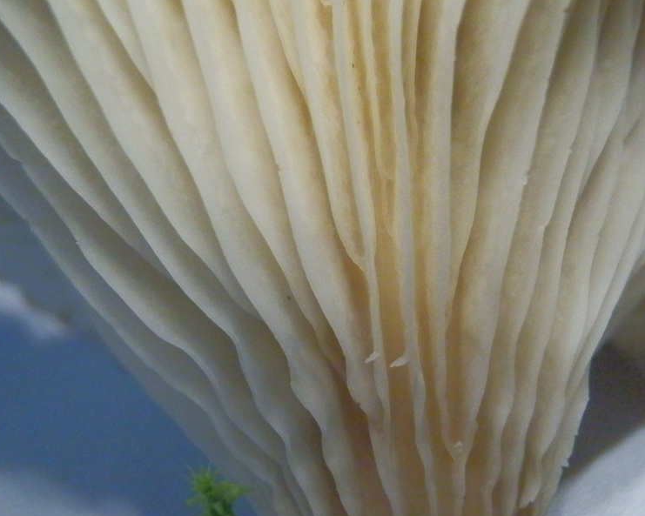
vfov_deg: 38.2
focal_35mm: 39
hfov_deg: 46.8
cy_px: 259
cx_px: 340
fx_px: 745
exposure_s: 1/250
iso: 3200
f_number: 9.9
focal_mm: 6.7
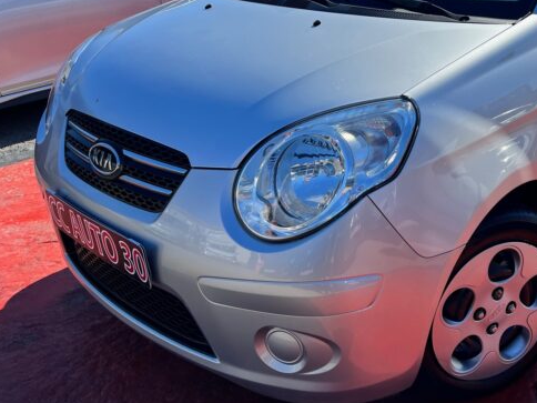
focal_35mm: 43
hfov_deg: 42.2
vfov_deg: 33.4
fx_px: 667
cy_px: 145
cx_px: 419
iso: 50
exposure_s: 1/3257
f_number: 1.5
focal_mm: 5.7
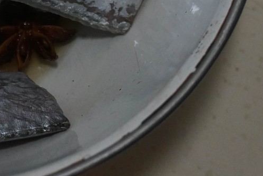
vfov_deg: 10.2
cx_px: -84
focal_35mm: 130
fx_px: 947
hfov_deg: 15.1
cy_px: -93
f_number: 4.5
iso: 1000
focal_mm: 27
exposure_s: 1/160
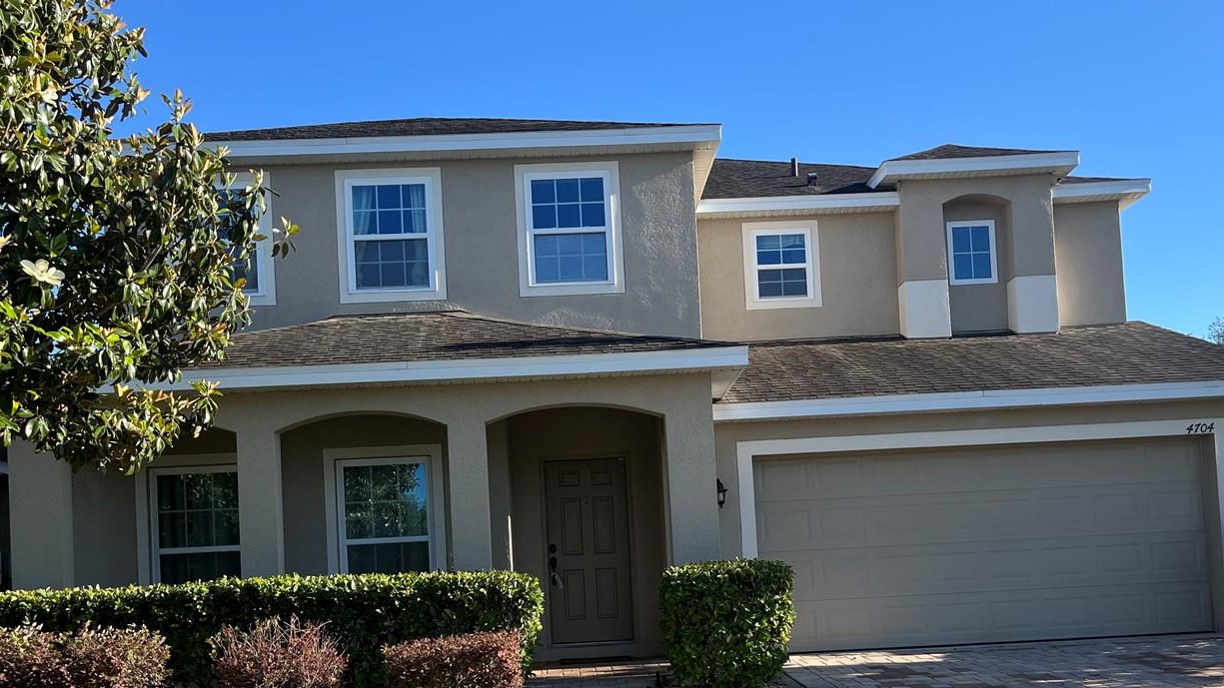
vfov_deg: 31.3
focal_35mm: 37
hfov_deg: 54.0
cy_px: 536
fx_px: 1201
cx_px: 603
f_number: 1.6
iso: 50
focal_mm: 5.1
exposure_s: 1/1672
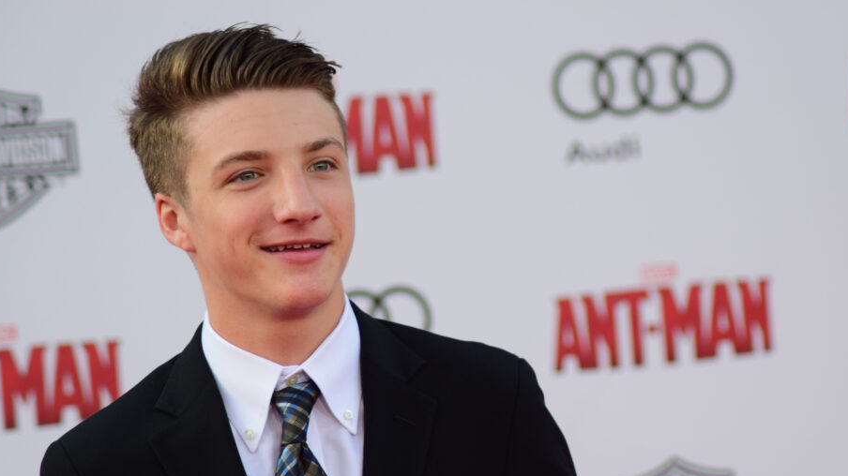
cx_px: 453
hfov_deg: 9.7
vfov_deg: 5.5
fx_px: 5004
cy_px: 319
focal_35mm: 223
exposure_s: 1/500
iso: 500
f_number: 5.6
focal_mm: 125
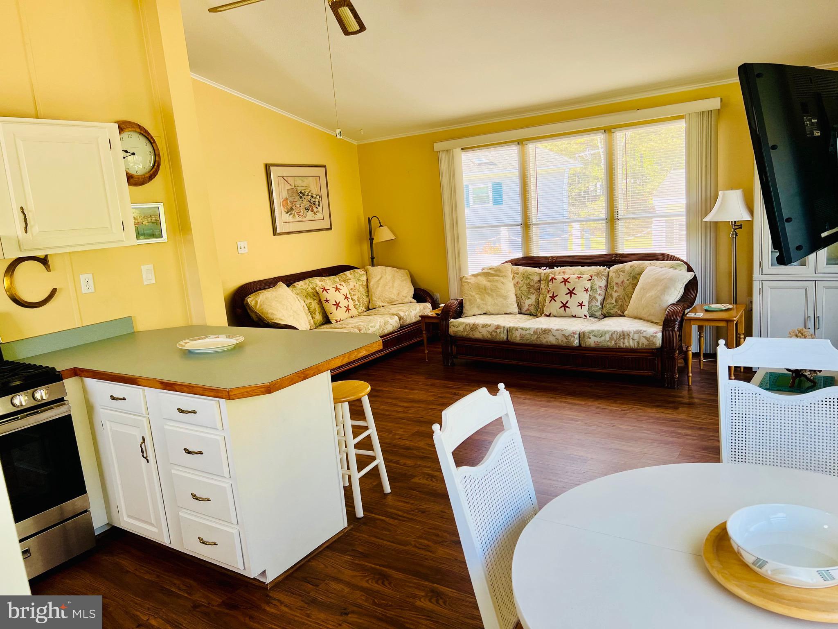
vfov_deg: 53.1
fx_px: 629
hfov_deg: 67.3
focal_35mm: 26
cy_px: 314
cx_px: 419
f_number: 1.5
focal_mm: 5.7
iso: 64
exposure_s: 1/121
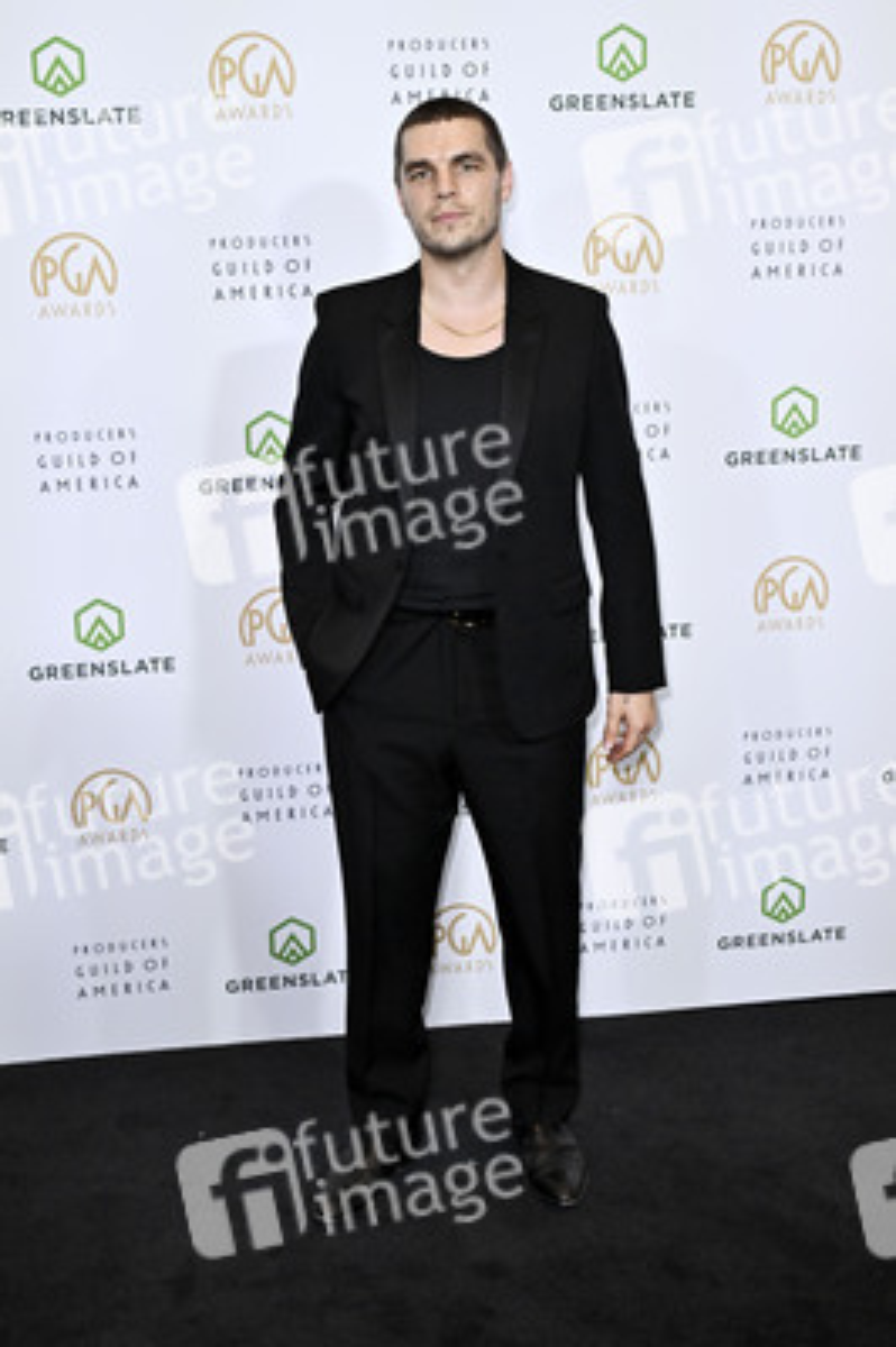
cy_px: 674
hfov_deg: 31.8
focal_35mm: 42
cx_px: 448
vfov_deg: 46.4
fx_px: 1571
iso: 2000
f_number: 5.6
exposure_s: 1/320
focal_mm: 42
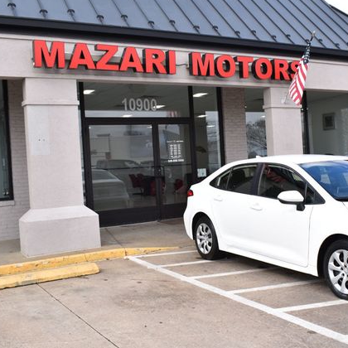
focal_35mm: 45
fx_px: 508
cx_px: 227
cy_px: 172
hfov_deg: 37.5
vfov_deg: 37.8
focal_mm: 23
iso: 200
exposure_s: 1/250
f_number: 8
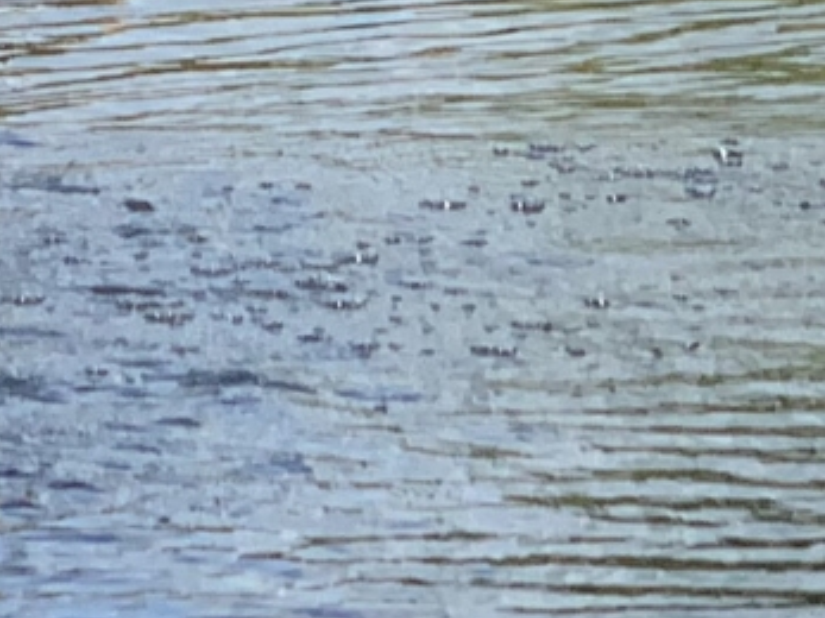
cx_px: -468
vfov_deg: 3.8
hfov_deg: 5.1
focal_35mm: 384
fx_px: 9149
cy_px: -1284
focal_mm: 6
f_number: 2.4
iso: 16
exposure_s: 1/1199
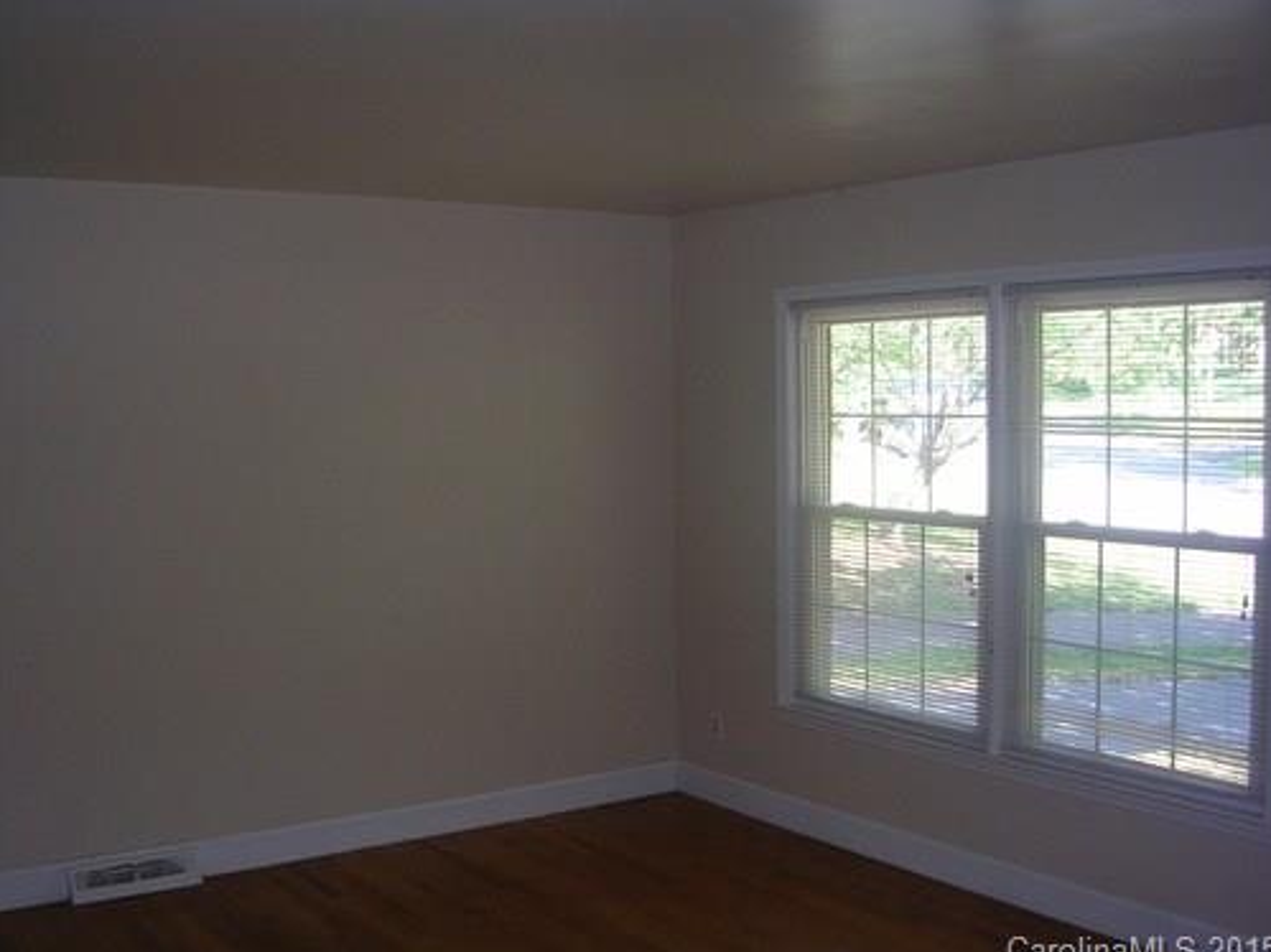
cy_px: 486
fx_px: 1432
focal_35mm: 39
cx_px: 647
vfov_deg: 36.8
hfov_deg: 47.9
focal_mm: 5.8
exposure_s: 1/30
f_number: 2.8
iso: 50
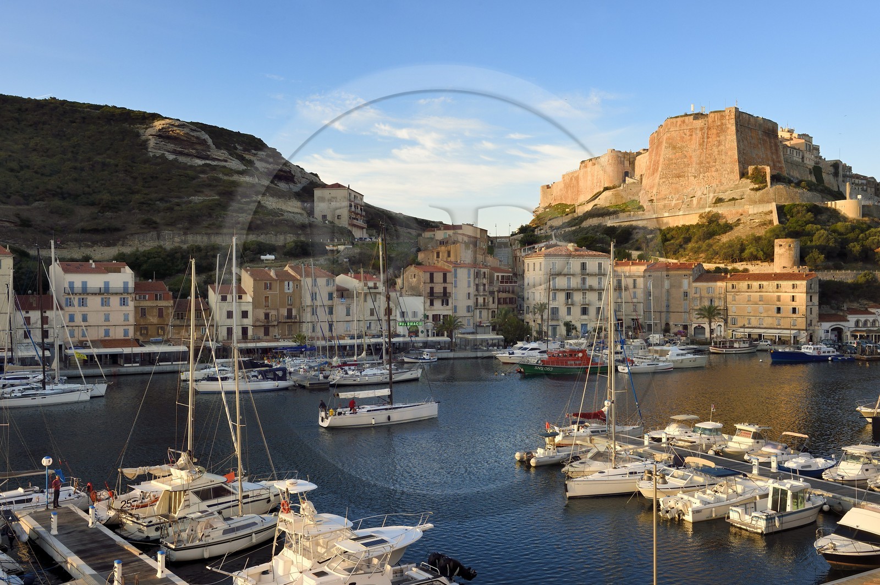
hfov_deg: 55.8
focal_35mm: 34
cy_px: 292
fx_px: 830
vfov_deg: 38.8
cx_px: 440
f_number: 13
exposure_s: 1/200
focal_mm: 34
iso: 400
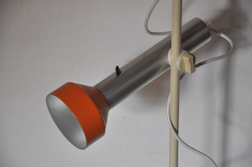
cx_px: 126
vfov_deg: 10.1
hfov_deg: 15.2
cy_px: 84
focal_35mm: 135
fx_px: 944
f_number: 5.6
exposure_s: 1/60
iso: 1600
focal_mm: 90
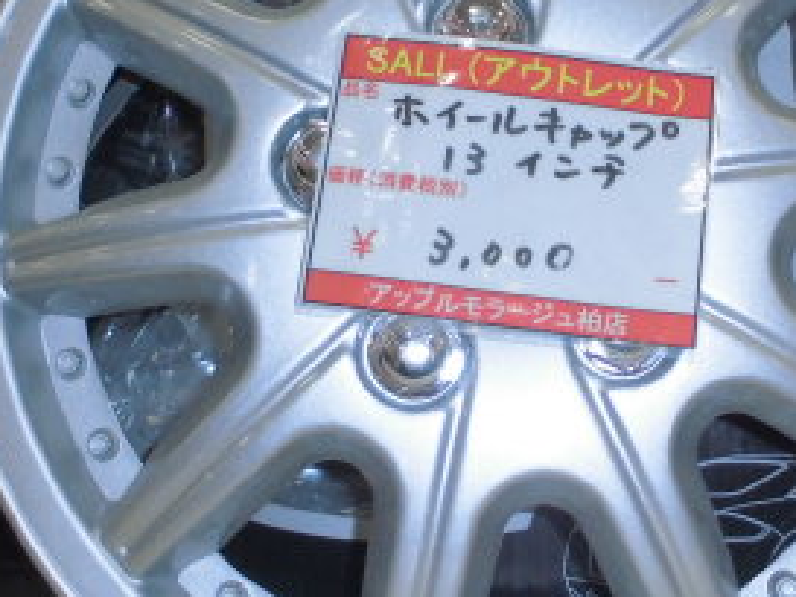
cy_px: 90
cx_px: 434
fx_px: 1403
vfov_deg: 23.6
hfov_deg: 31.6
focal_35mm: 61
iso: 100
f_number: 3.5
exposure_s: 1/60
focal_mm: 4.6
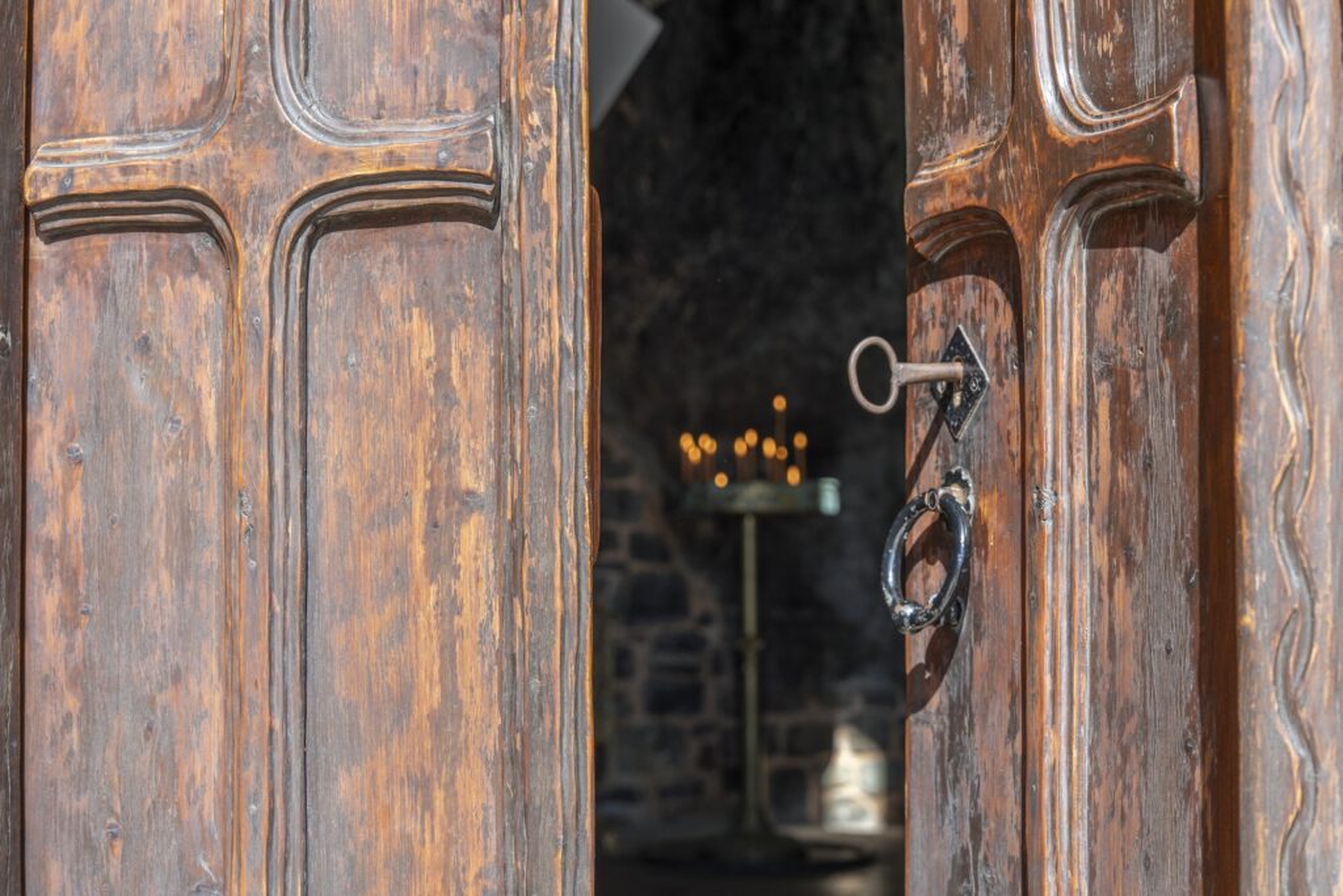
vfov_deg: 23.4
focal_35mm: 58
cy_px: 448
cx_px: 672
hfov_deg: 34.5
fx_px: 2164
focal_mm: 58
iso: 100
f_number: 4.5
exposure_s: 1/250
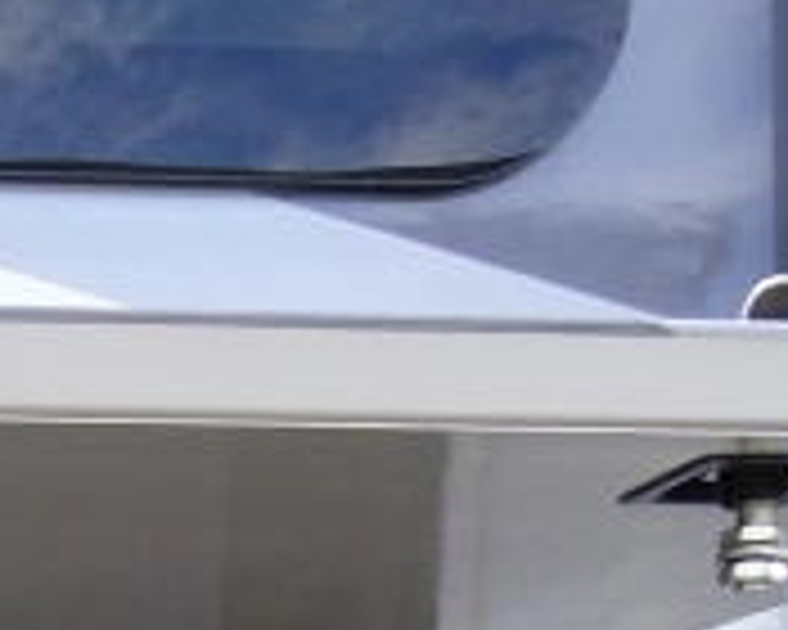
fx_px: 2495
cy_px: 1264
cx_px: -518
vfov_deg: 12.6
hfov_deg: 15.9
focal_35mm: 107
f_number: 3.5
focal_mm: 4.1
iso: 80
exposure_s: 1/100
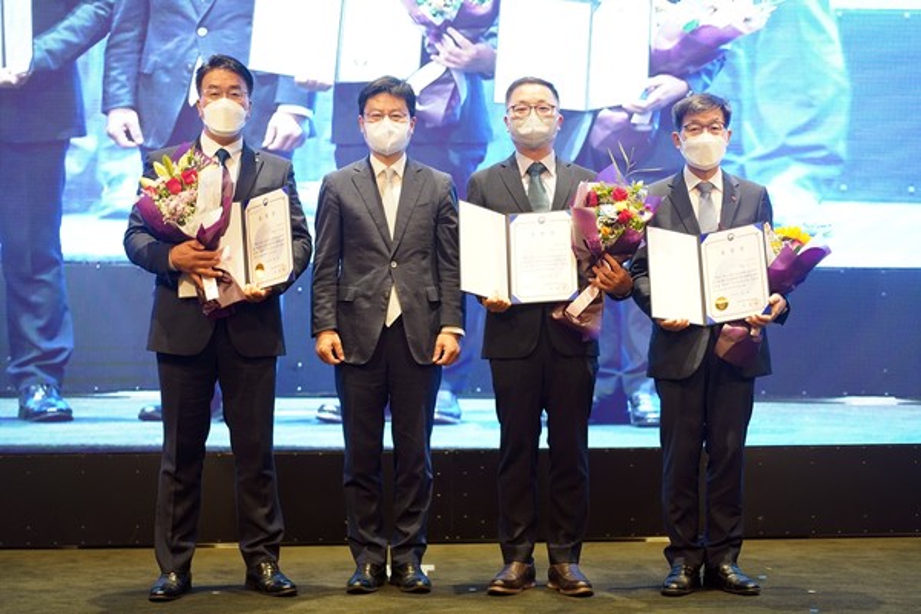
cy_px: 307
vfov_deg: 24.6
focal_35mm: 55
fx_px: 1407
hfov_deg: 36.2
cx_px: 460
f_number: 1.8
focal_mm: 55
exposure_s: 1/60
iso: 320
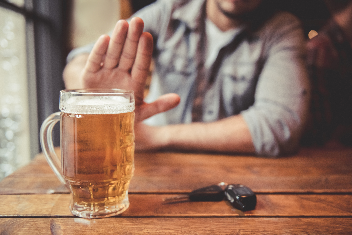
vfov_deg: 37.9
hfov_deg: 54.4
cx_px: 176
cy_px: 118
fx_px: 342
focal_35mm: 35
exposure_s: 1/100
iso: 1600
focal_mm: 35
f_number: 2.8
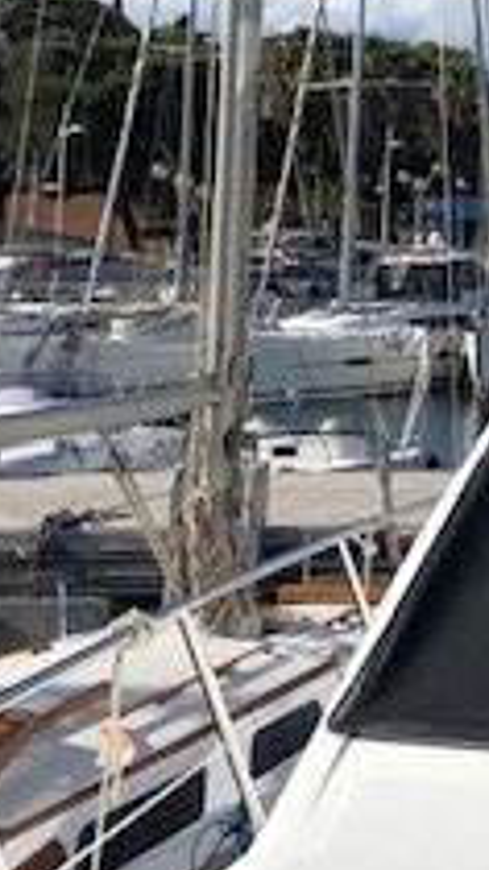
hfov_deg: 11.3
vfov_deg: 21.8
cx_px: 1094
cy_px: -62
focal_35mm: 93
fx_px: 2145
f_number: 1.8
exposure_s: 1/3205
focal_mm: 3.99
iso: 25
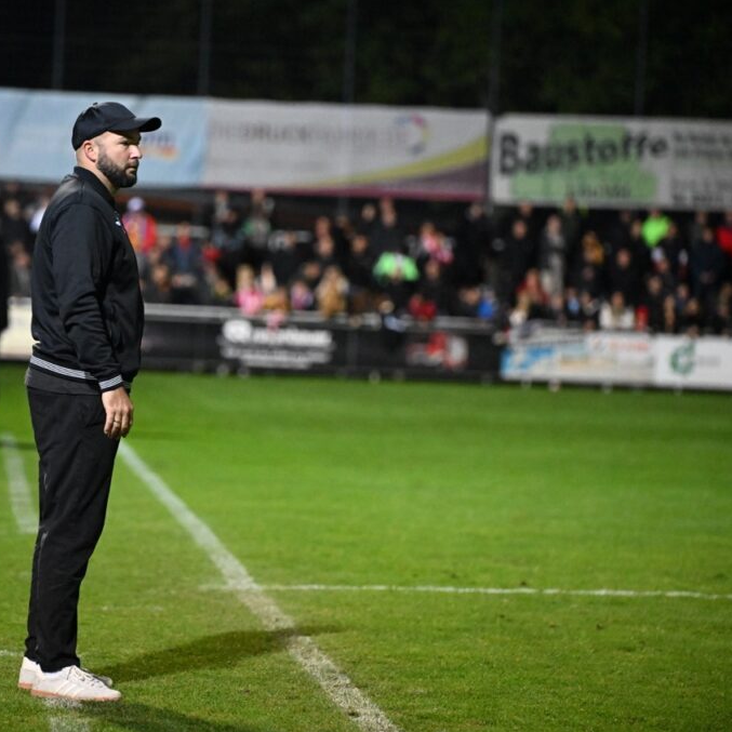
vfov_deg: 9.7
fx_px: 4306
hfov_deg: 9.7
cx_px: 215
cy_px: 367
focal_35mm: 180
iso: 10000
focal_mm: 140
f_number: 2.8
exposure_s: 1/1600
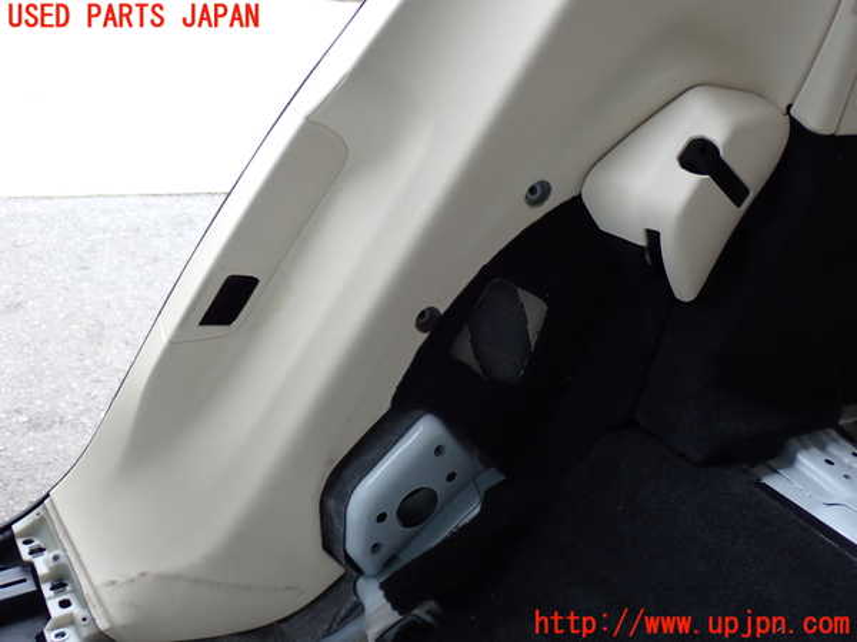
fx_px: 941
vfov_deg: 37.7
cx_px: 428
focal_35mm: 38
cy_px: 321
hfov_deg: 49.0
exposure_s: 1/80
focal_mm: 6.83
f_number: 2.7
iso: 160
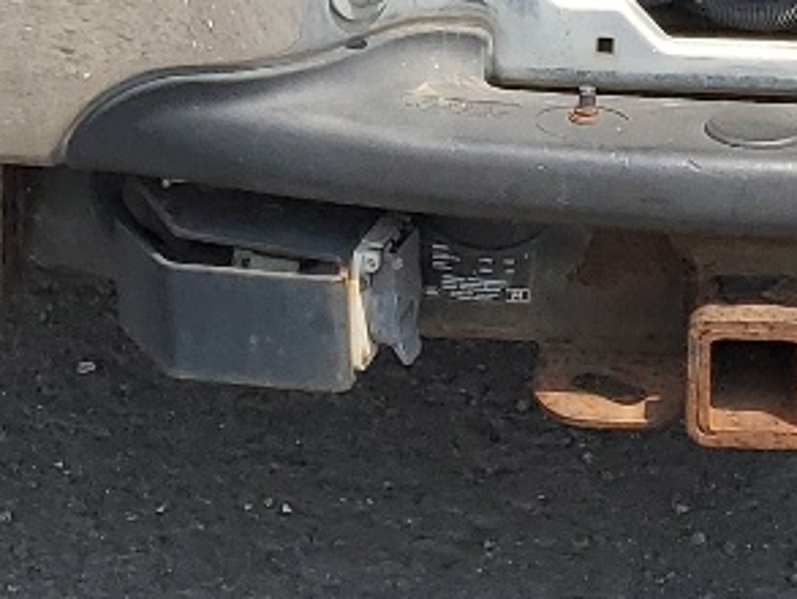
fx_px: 3271
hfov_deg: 13.8
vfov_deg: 9.4
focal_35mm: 142
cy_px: -825
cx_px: 680
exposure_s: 1/2000
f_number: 1.5
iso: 50
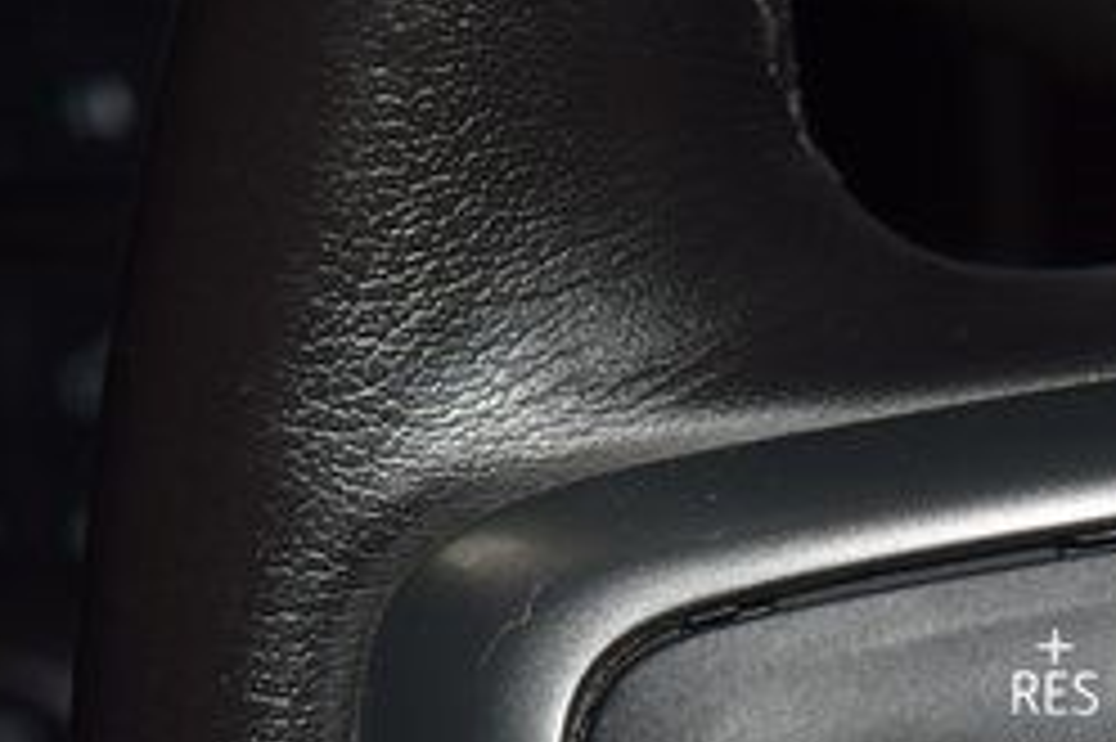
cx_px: 1400
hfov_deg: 8.5
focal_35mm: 240
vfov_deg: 5.7
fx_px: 7435
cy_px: 947
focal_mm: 62
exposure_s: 1/125
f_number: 8
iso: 100
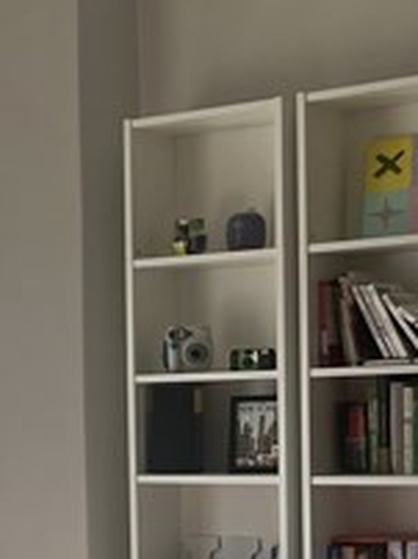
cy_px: 457
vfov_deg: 19.6
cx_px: -354
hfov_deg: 13.3
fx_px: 1597
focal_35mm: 99
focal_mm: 5.1
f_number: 1.6
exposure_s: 1/309
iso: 50
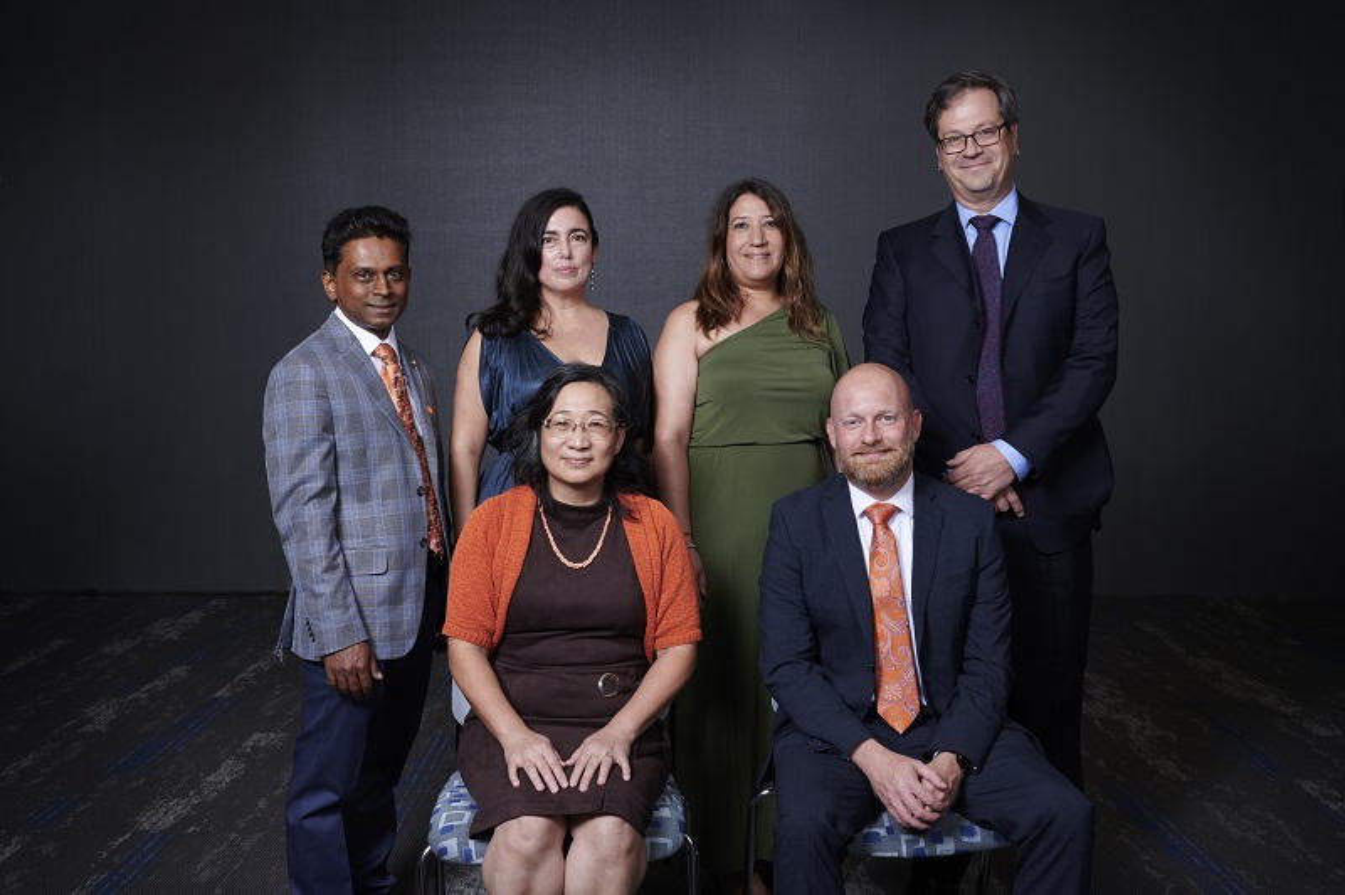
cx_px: 672
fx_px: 1307
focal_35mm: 35
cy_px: 448
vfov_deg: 37.8
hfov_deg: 54.5
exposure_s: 1/125
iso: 400
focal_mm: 35
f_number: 11
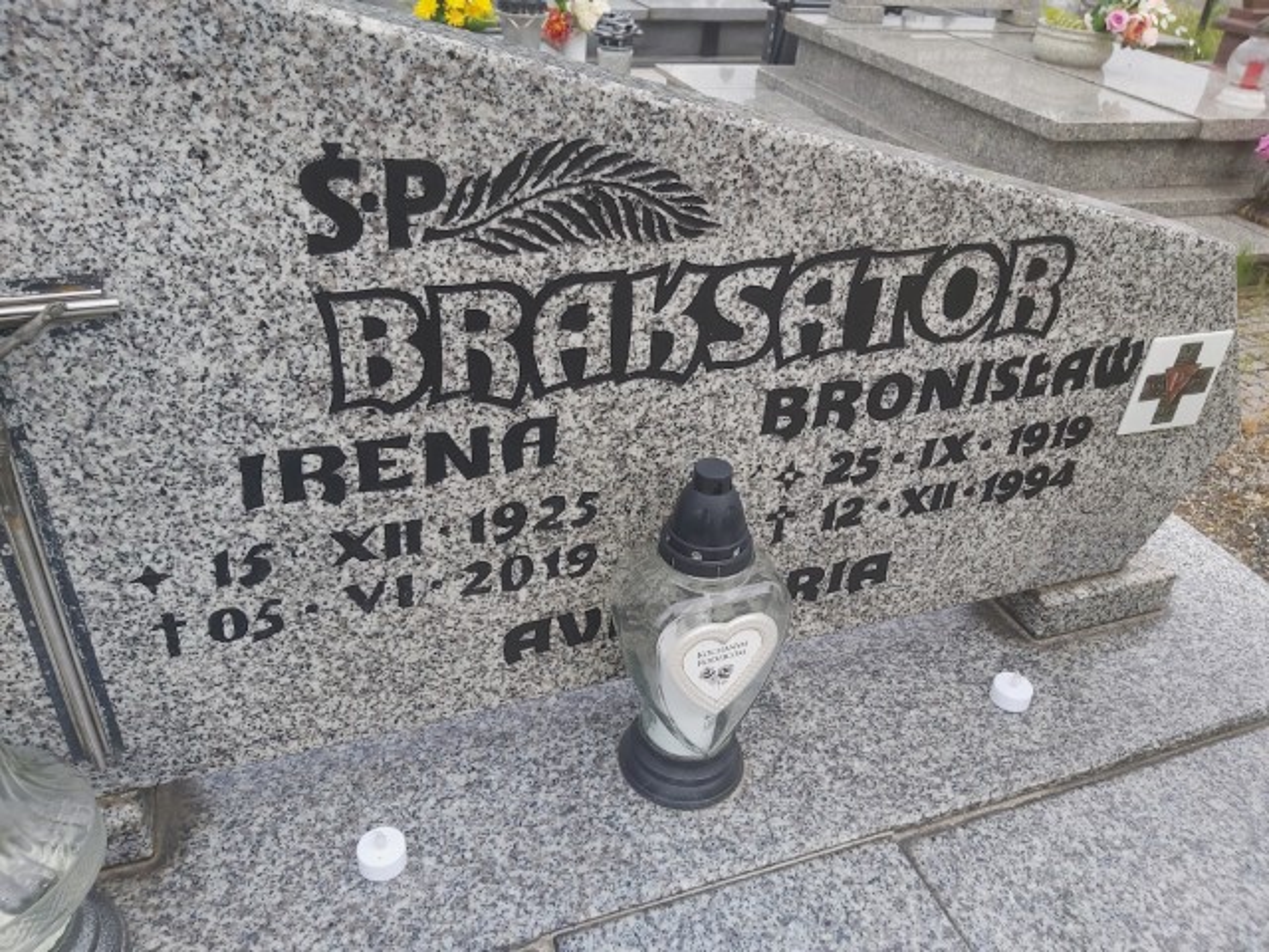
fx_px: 953
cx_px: 634
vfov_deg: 53.1
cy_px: 476
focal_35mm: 26
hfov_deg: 67.3
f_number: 1.7
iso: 64
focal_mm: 3.92
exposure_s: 1/922
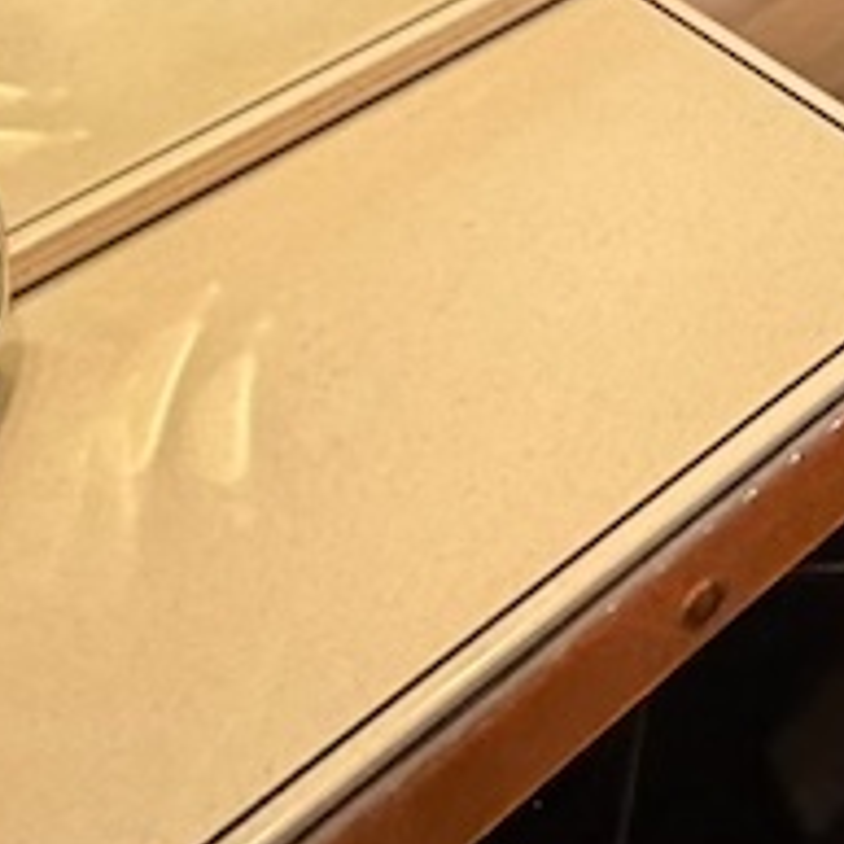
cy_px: -376
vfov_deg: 22.6
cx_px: 1071
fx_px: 1765
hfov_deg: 23.9
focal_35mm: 64
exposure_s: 1/42
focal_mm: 2.22
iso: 800
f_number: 2.2
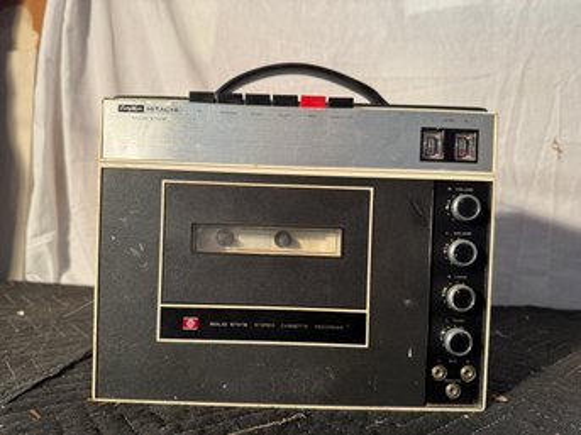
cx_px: 290
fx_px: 403
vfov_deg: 56.8
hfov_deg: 71.6
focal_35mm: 24
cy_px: 218
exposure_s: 1/120
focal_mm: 6.76
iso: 200
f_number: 1.78
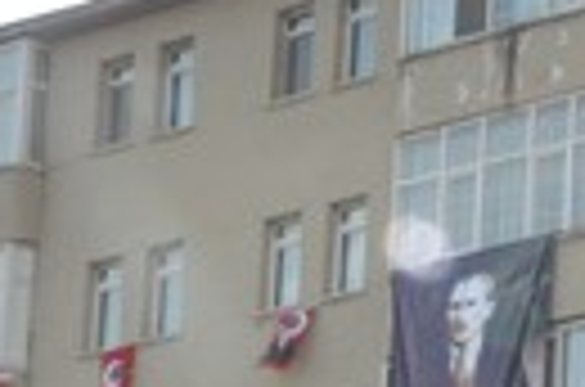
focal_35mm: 225
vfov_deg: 6.0
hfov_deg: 8.7
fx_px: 3647
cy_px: 594
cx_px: 1130
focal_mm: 30
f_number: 29
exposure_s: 1/200
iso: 1600
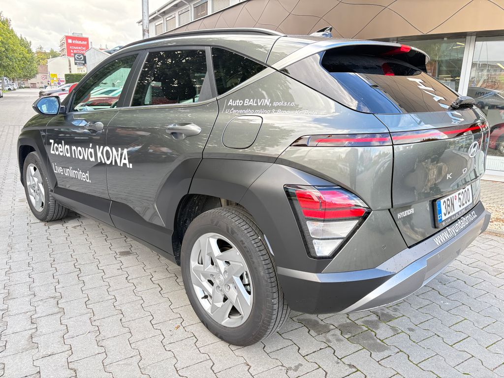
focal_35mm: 26
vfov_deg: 53.1
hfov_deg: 67.3
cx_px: 252
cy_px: 189
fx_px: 379
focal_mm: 5.96
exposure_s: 1/230
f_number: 1.6
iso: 125
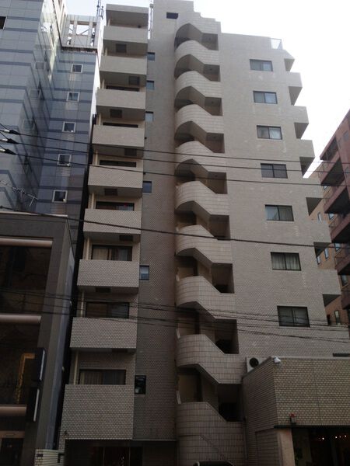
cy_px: 233
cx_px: 175
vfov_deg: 52.6
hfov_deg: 40.7
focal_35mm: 35
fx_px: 472
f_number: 2.4
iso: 50
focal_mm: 4.28
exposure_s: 1/1034
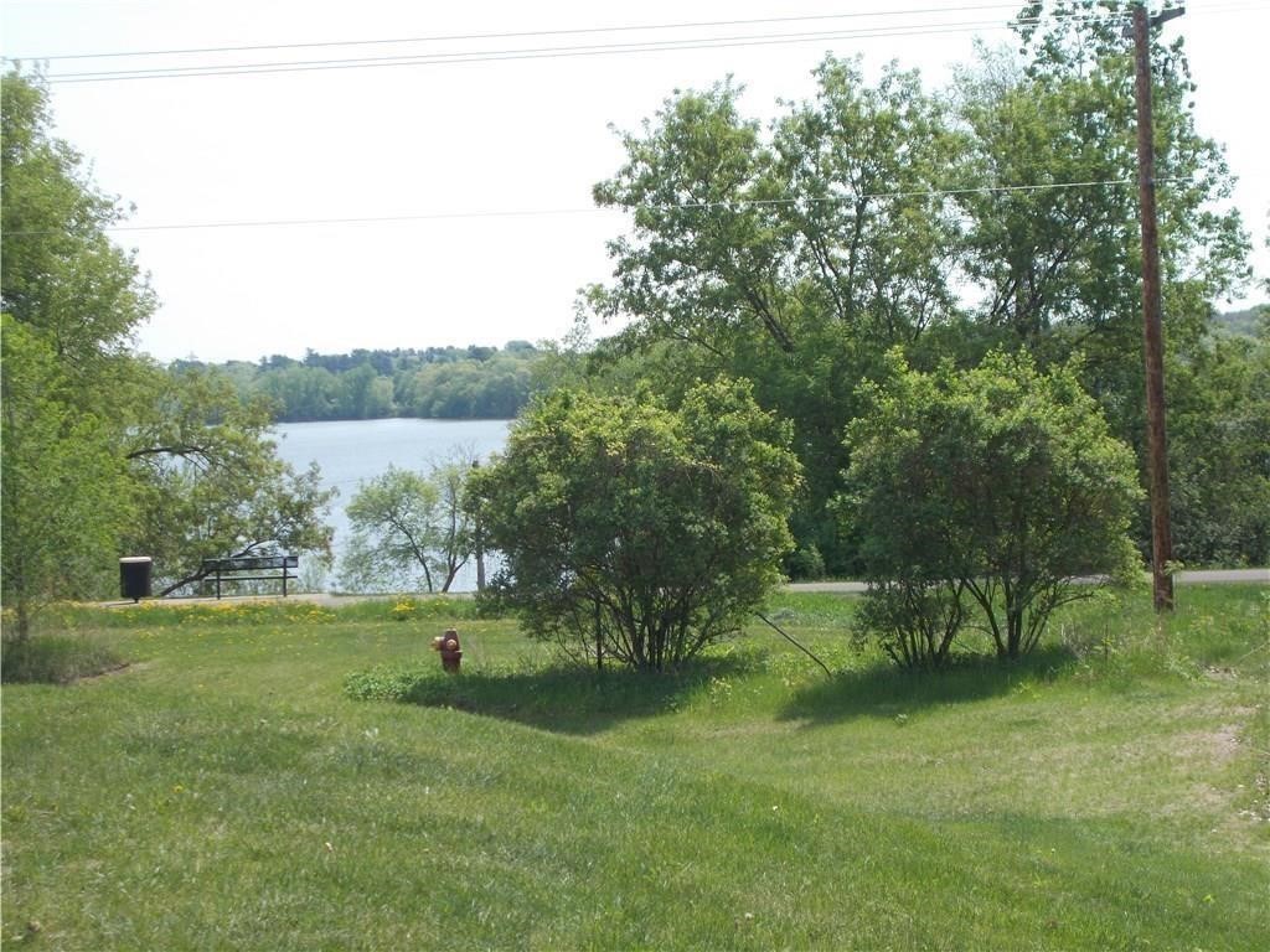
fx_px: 2788
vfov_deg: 19.4
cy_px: 476
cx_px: 635
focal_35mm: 76
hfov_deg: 25.7
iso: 80
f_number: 5.8
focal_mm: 13.5
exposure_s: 1/250
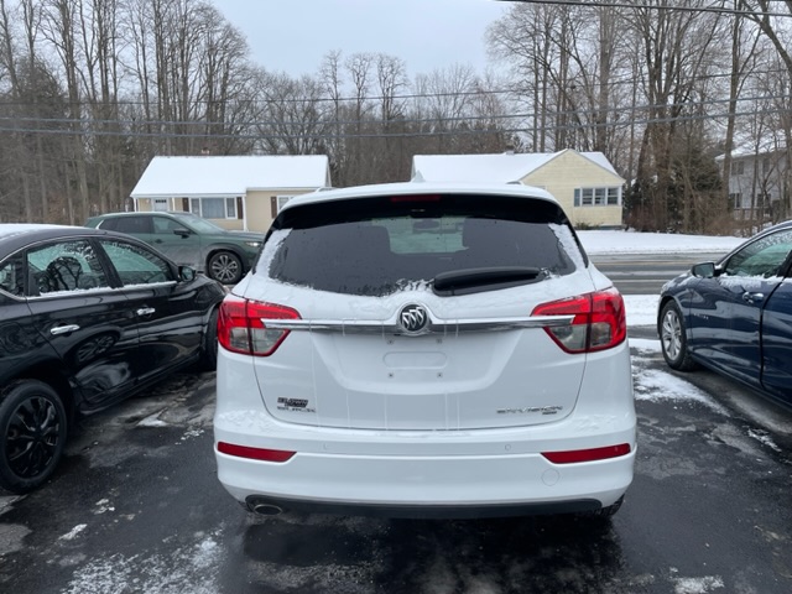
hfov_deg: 67.3
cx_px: 396
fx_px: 595
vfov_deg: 53.1
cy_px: 297
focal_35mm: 26
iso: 32
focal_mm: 4.2
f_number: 1.6
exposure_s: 1/1221
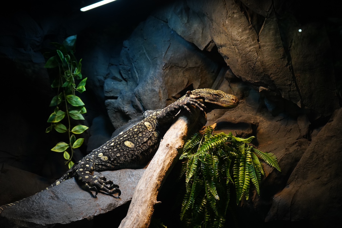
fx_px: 418
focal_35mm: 44
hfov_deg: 44.5
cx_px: 171
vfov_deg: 30.5
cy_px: 114
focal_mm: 44
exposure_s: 1/60
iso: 2000
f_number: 5
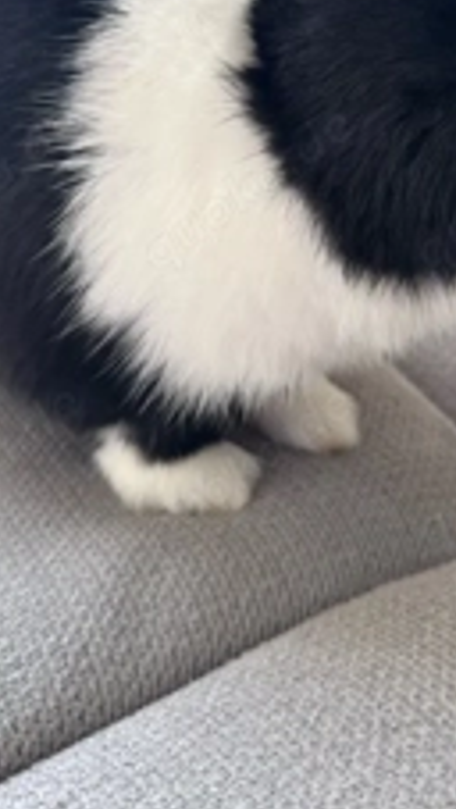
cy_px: 228
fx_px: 987
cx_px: 324
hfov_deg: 25.8
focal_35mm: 46
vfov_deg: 43.5
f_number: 1.78
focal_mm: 6.76
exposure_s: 1/121
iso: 100
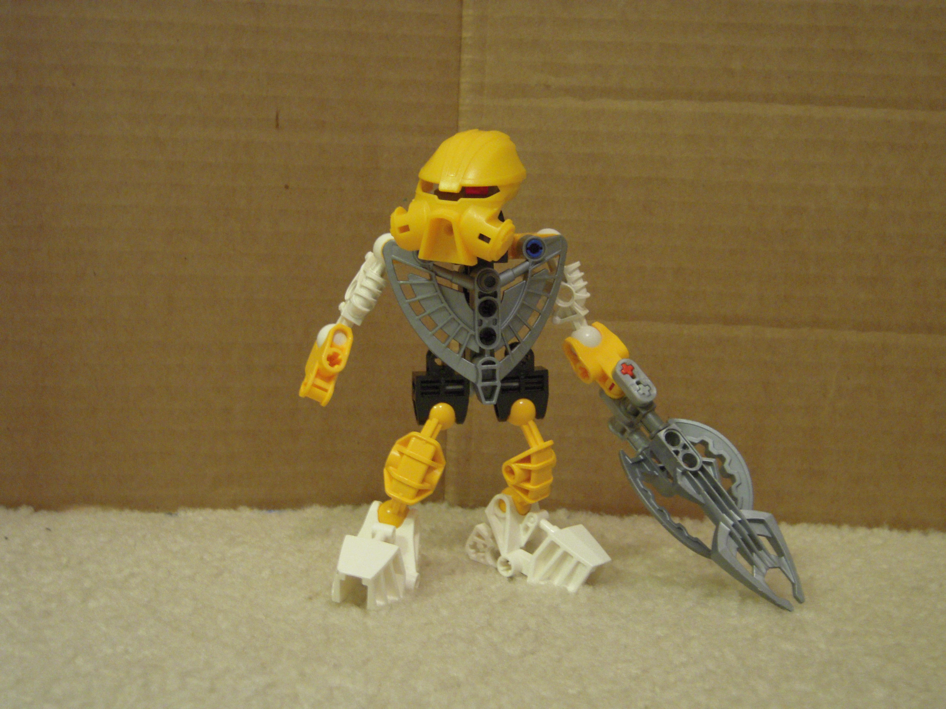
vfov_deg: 32.2
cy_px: 354
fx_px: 1230
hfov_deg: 42.1
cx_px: 473
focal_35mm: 45
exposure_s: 1/13
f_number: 3.3
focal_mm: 8.1
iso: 500
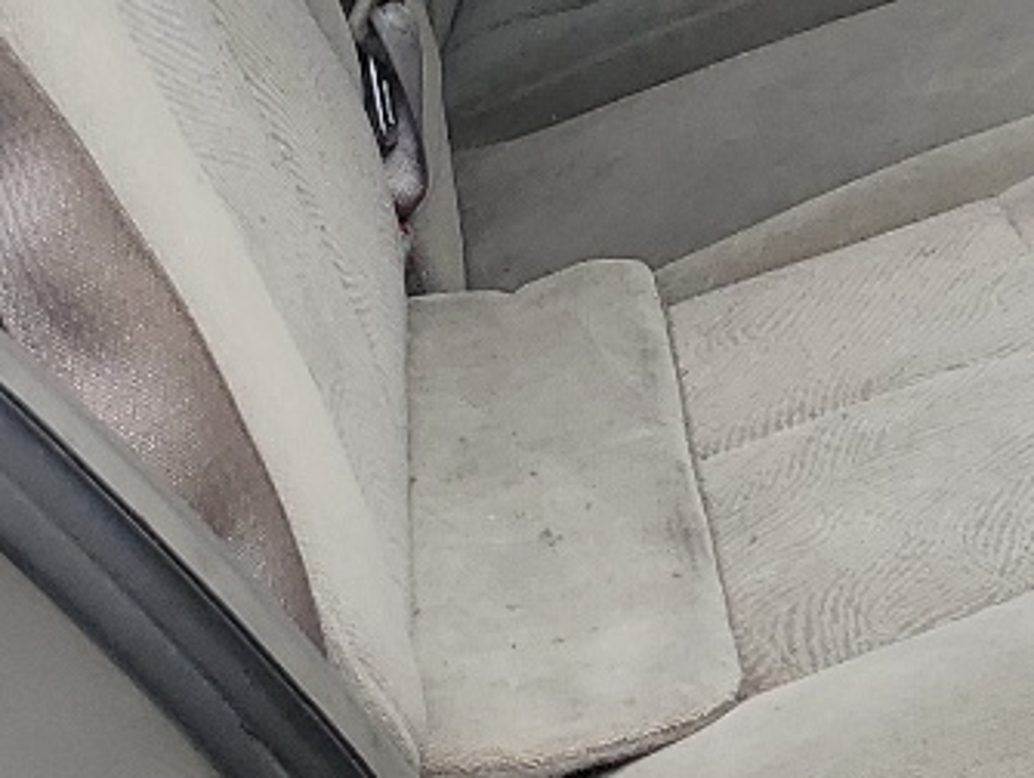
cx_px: 1170
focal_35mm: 124
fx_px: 3708
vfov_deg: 11.2
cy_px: -602
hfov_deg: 15.4
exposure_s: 1/1250
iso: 50
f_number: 1.5
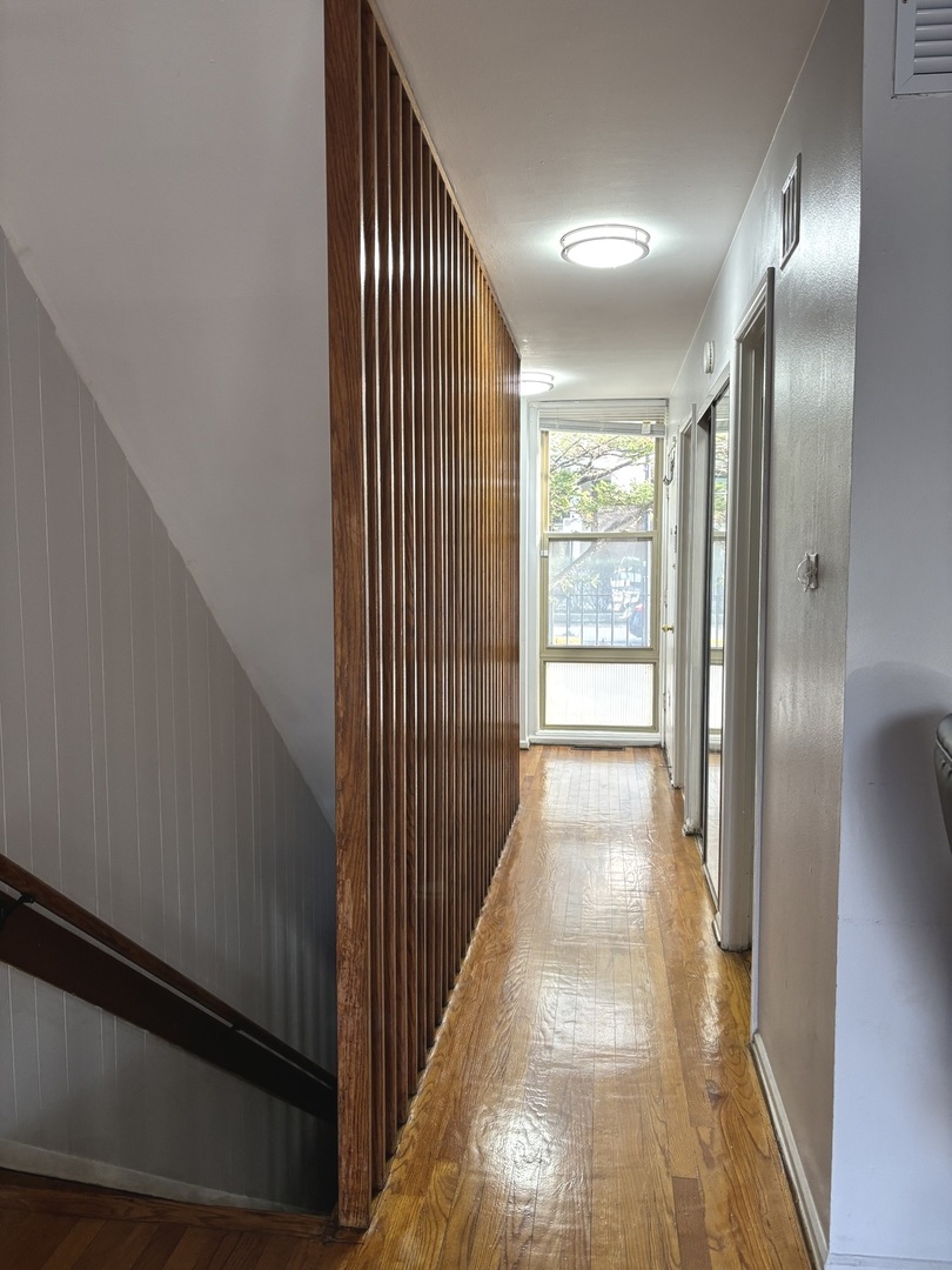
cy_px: 635
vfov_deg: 67.3
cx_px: 476
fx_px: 953
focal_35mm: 26
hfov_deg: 53.1
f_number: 1.6
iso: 125
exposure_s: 1/60
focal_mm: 5.96
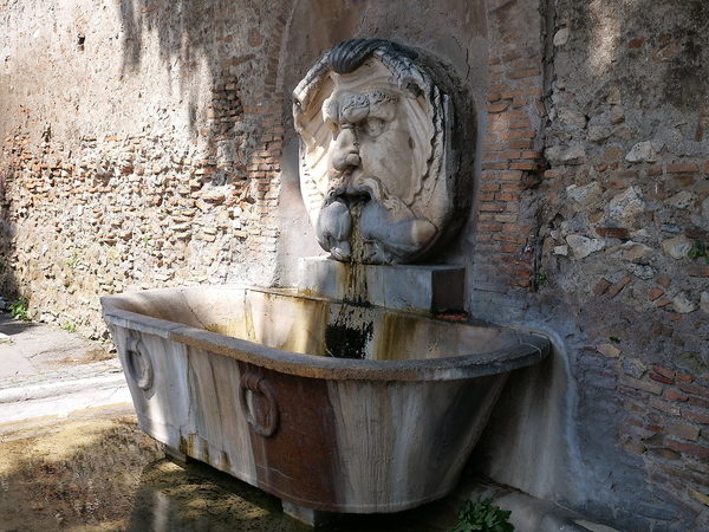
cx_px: 354
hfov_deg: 46.8
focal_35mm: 40
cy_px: 266
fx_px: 819
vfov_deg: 36.0
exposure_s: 1/320
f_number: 3.5
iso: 100
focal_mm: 20
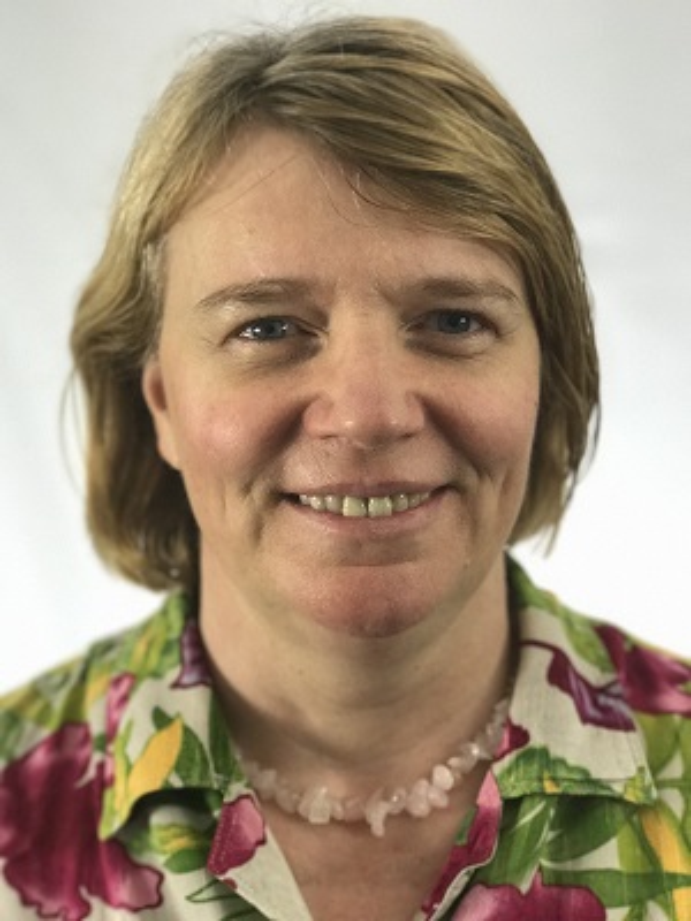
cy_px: 460
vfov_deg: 33.8
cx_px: 346
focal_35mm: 57
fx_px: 1517
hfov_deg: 25.7
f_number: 2.8
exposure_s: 1/60
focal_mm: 6.6
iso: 200
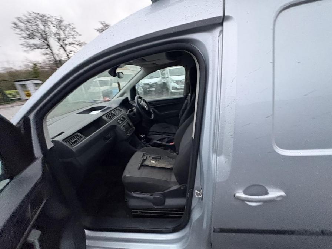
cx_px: 166
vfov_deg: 85.7
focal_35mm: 14
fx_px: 134
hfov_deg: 102.1
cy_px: 124
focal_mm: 2.22
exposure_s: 1/40
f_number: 2.2
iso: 1000
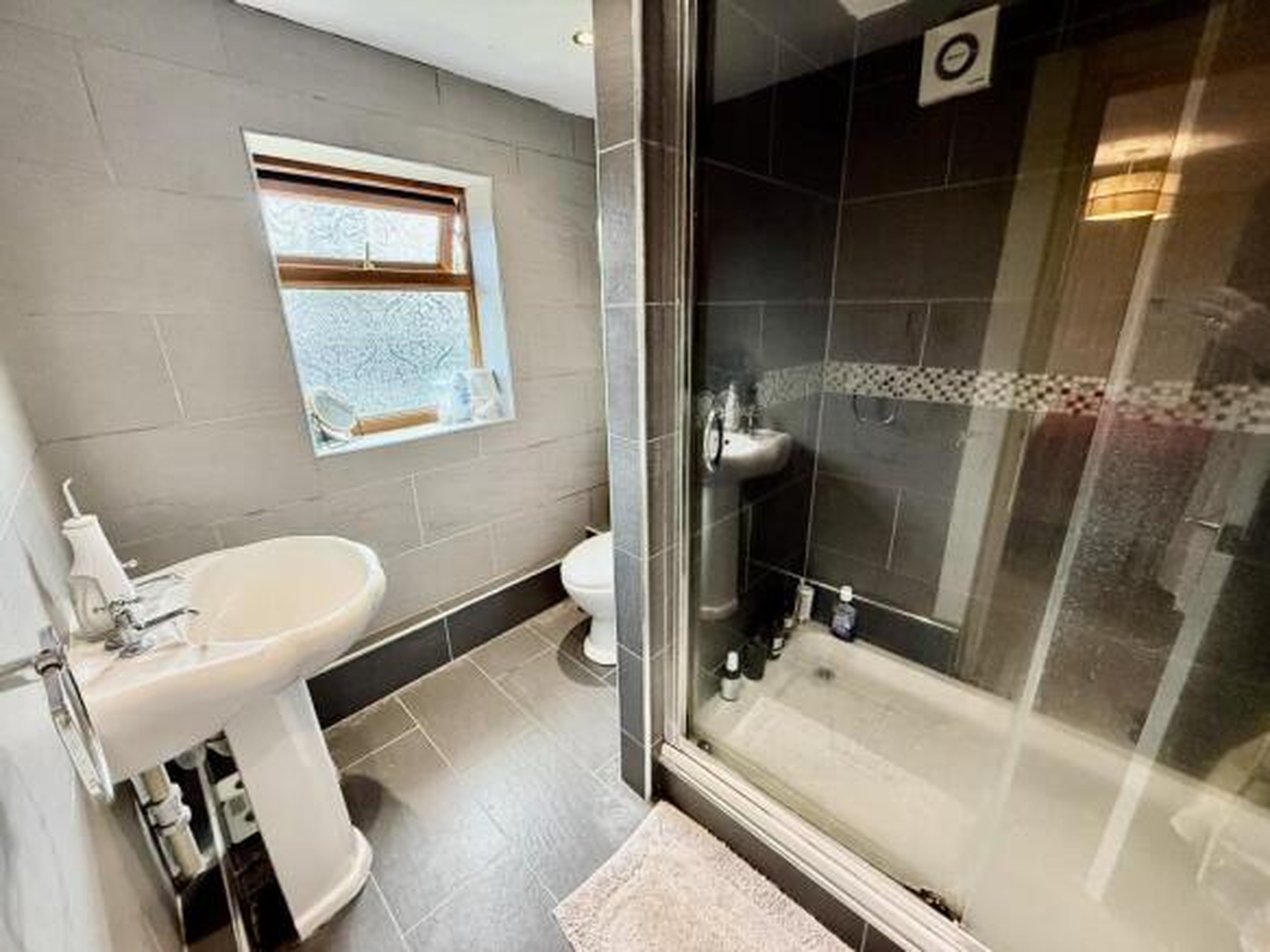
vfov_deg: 85.7
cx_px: 635
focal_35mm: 14
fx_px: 514
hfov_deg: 102.1
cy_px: 476
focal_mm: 2.22
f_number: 2.2
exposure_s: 1/100
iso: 500
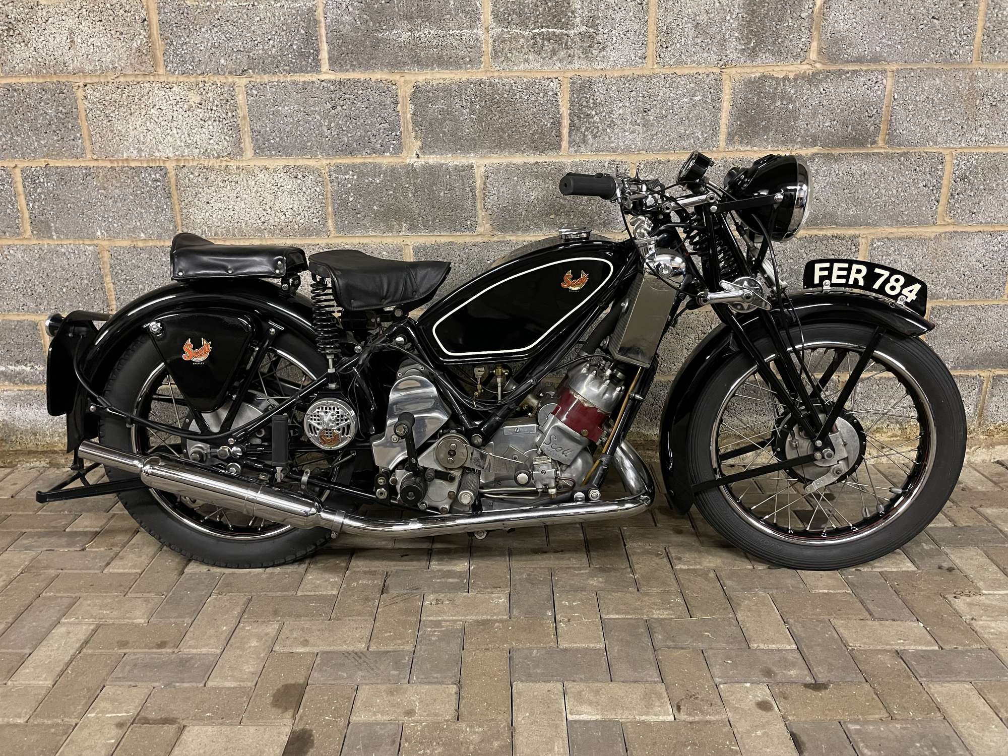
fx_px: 757
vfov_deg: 53.1
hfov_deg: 67.3
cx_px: 504
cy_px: 378
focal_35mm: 26
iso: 500
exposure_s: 1/25
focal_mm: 4.2
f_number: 1.6
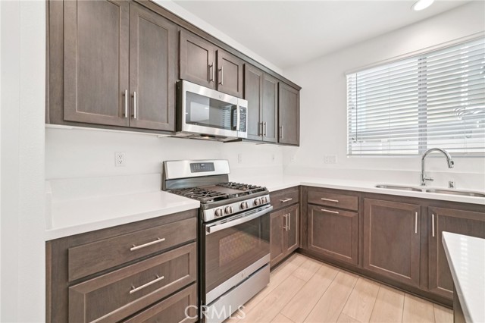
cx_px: 242
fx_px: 175
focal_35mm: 13
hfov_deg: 108.4
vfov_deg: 85.4
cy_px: 162
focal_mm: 13
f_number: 9
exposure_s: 1/20
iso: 400
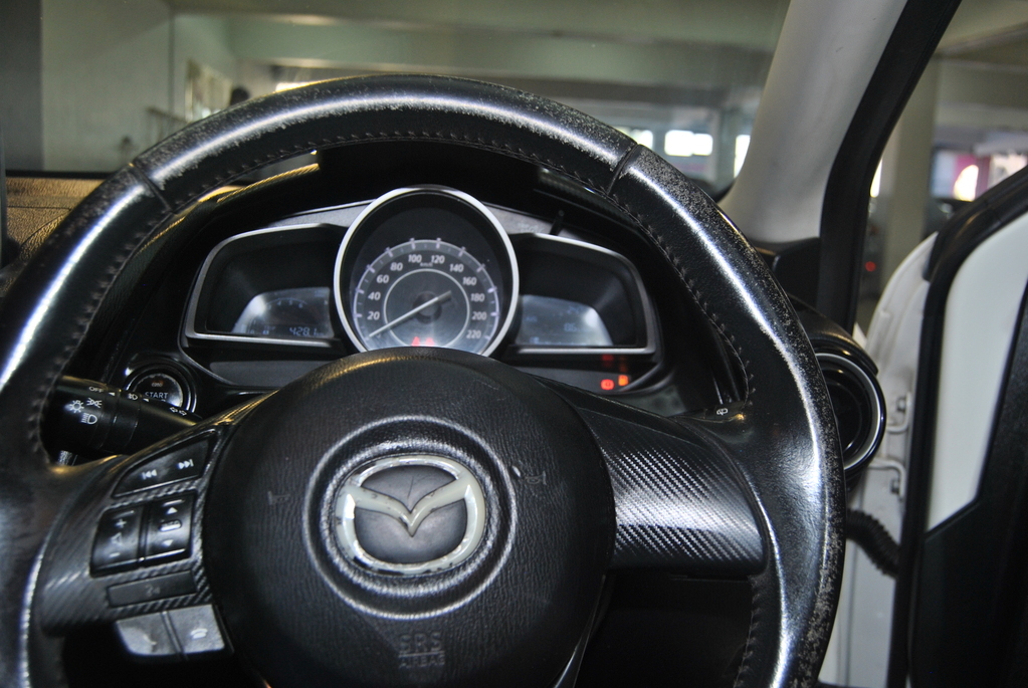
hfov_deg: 61.9
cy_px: 344
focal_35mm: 30
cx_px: 514
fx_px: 858
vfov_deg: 43.7
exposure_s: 1/60
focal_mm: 20
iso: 200
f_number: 3.5
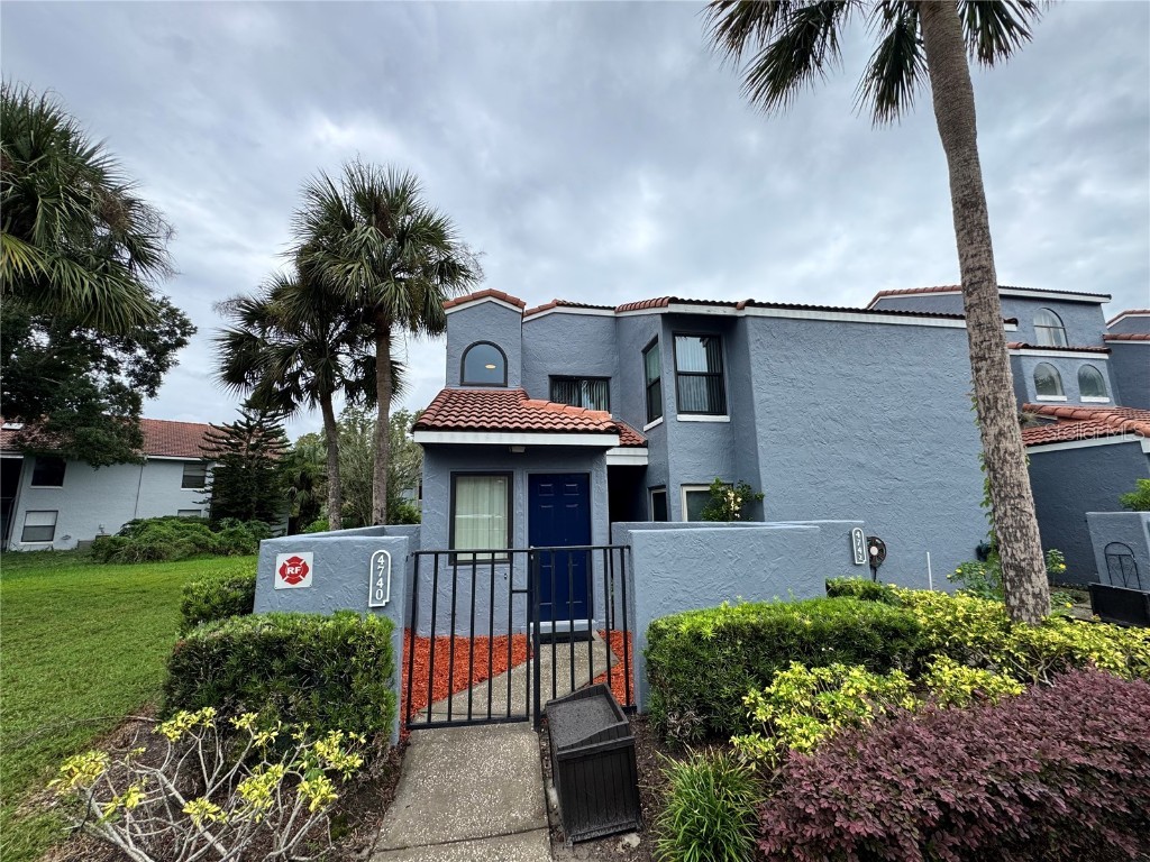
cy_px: 431
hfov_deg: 102.1
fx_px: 465
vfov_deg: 85.7
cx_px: 575
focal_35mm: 14
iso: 40
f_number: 2.2
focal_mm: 2.22
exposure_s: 1/1094
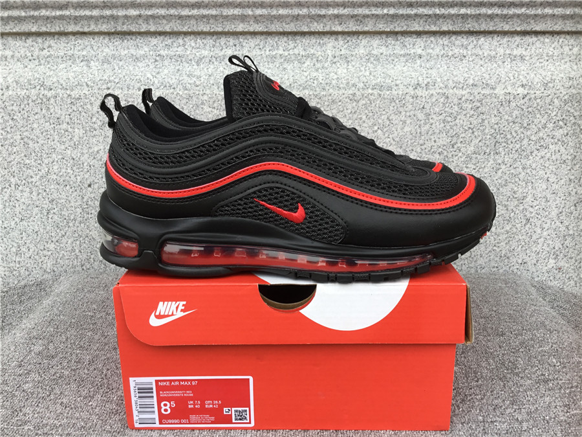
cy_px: 218
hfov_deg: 58.4
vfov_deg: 45.4
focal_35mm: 31
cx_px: 291
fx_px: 521
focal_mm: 3.3
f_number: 2.4
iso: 25
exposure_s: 1/119
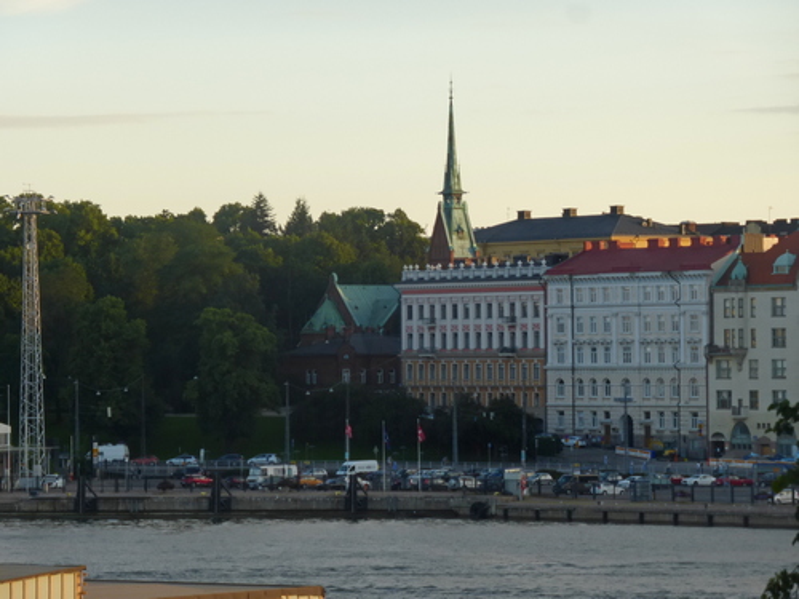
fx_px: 4316
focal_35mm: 187
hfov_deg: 10.6
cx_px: 400
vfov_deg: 7.9
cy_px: 300
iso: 100
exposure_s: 1/100
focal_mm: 33.3
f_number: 5.5
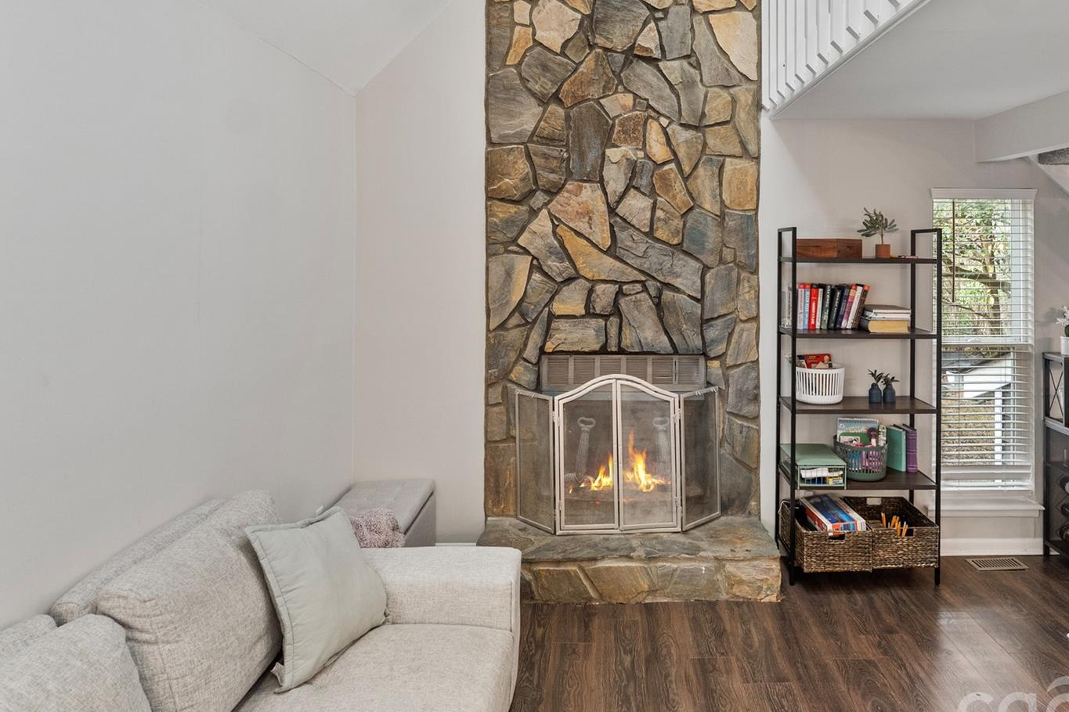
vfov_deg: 52.1
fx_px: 713
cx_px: 627
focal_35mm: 24
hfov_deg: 73.2
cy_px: 238
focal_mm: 16
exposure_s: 1/60
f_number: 4
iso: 1250
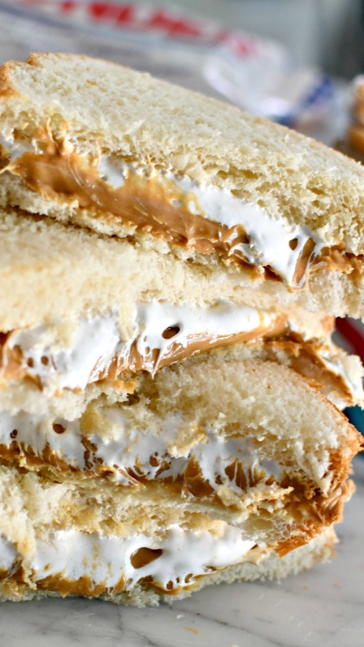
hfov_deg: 14.7
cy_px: 324
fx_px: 1408
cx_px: 102
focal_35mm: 82
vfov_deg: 25.9
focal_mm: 35
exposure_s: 1/125
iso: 800
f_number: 2.8
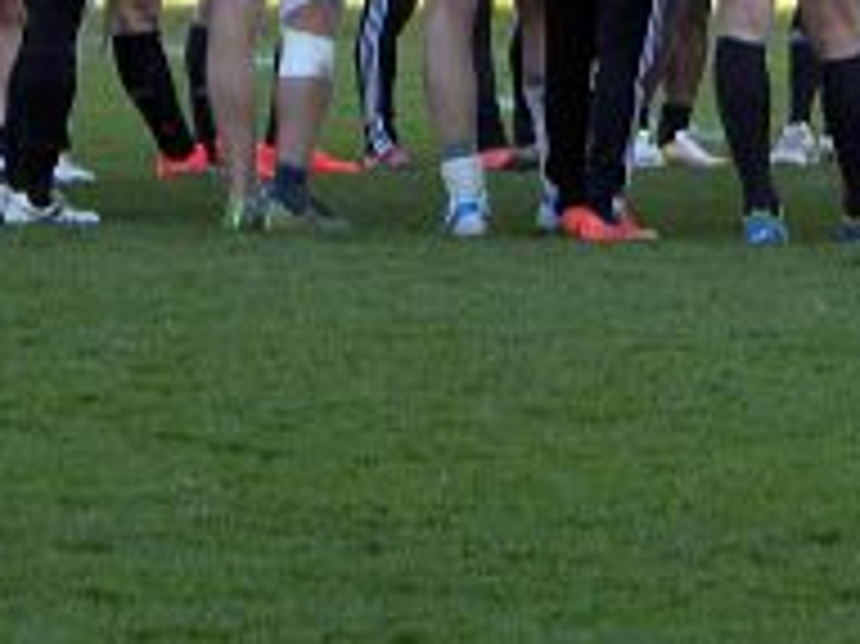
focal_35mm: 665
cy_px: -248
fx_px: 16511
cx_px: 1018
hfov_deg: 3.0
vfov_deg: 2.2
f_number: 4.5
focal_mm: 37.7
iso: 64
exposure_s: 1/56.1
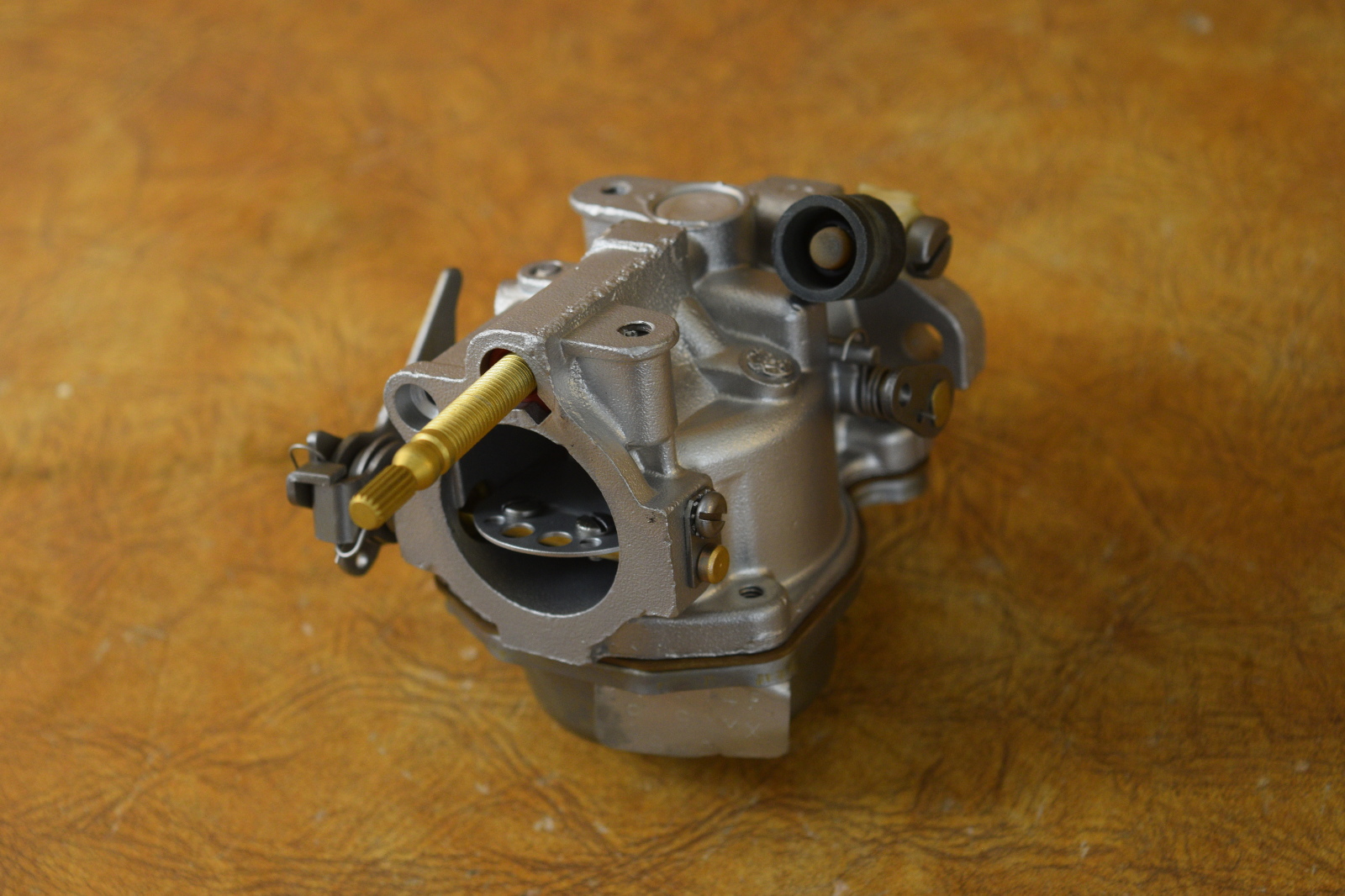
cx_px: 672
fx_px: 3081
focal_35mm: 82
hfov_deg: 24.6
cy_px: 448
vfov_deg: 16.5
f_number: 6.3
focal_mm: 55
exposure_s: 1/160
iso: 400
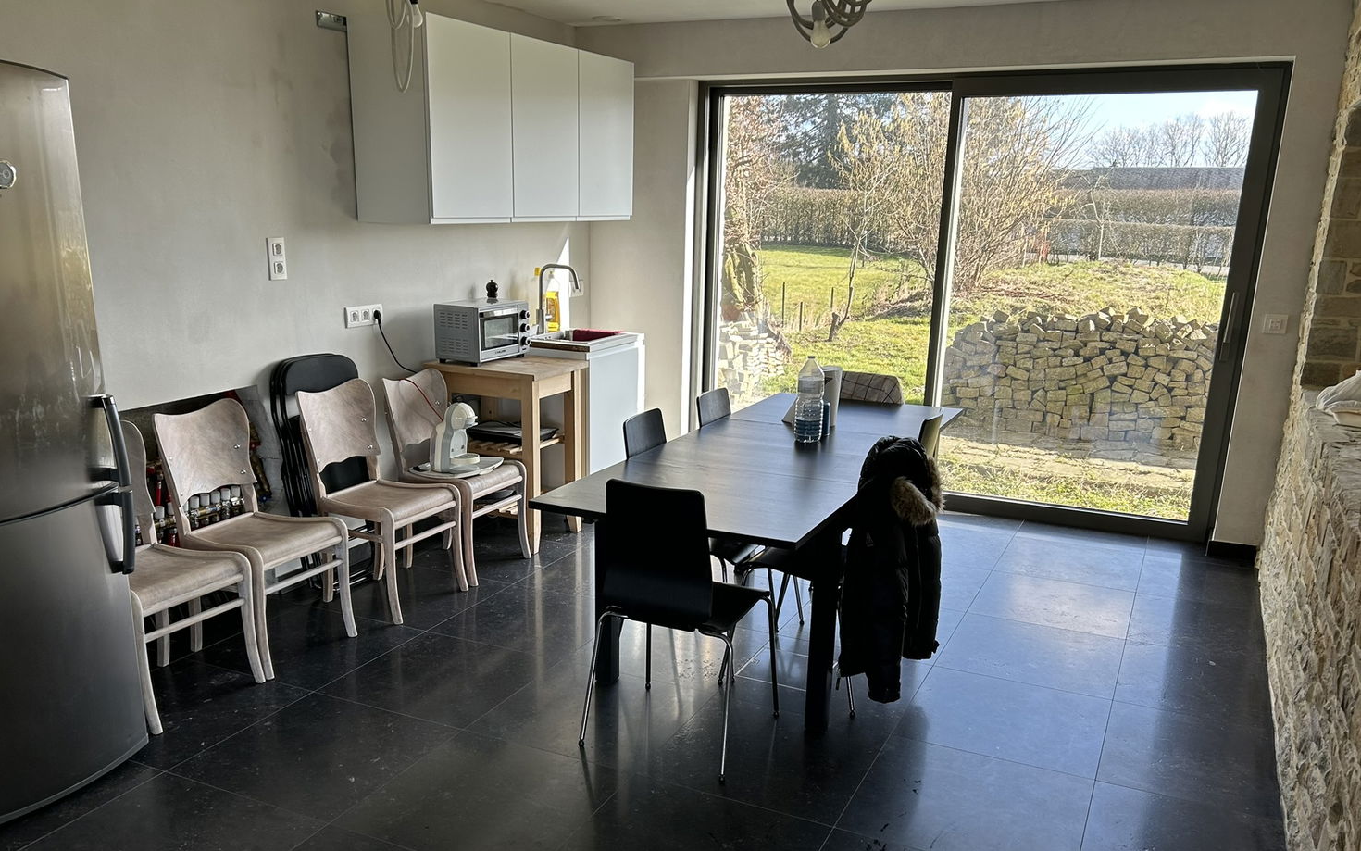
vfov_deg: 41.6
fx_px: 1113
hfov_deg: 62.9
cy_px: 519
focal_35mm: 30
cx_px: 666
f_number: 1.5
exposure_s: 1/248
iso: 40
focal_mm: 5.7
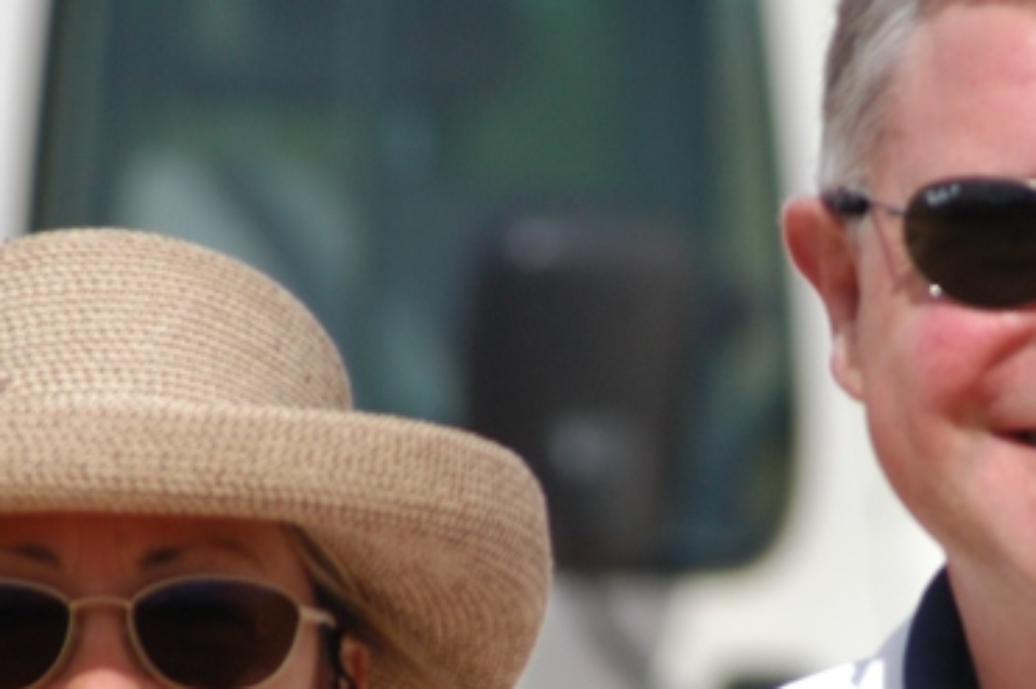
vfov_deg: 1.5
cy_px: 555
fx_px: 26204
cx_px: 723
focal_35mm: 911
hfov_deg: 2.3
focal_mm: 300
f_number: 7.1
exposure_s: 1/1600
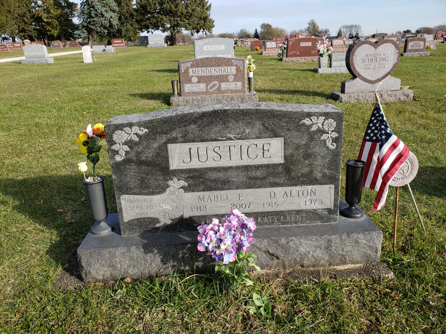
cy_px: 167
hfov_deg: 67.3
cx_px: 223
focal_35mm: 26
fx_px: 335
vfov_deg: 53.1
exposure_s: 1/788
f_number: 2.4
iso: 50
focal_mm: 4.3
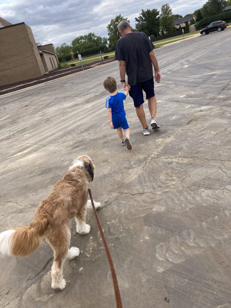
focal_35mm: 28
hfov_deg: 49.7
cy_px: 154
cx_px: 116
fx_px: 249
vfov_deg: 63.4
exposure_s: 1/657
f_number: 1.8
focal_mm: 3.99
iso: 20
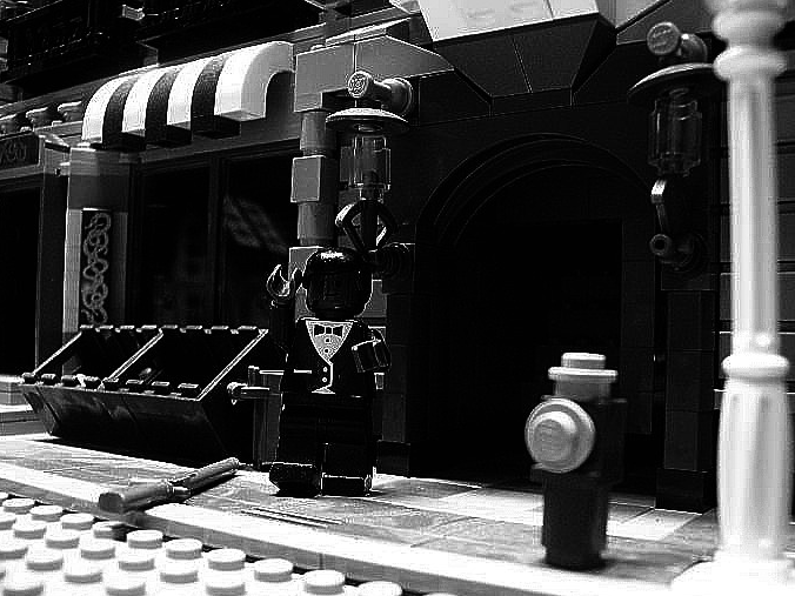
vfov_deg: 38.7
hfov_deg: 50.1
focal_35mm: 37
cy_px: 305
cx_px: 405
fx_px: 850
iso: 200
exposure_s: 1/8
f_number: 2.7
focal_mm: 6
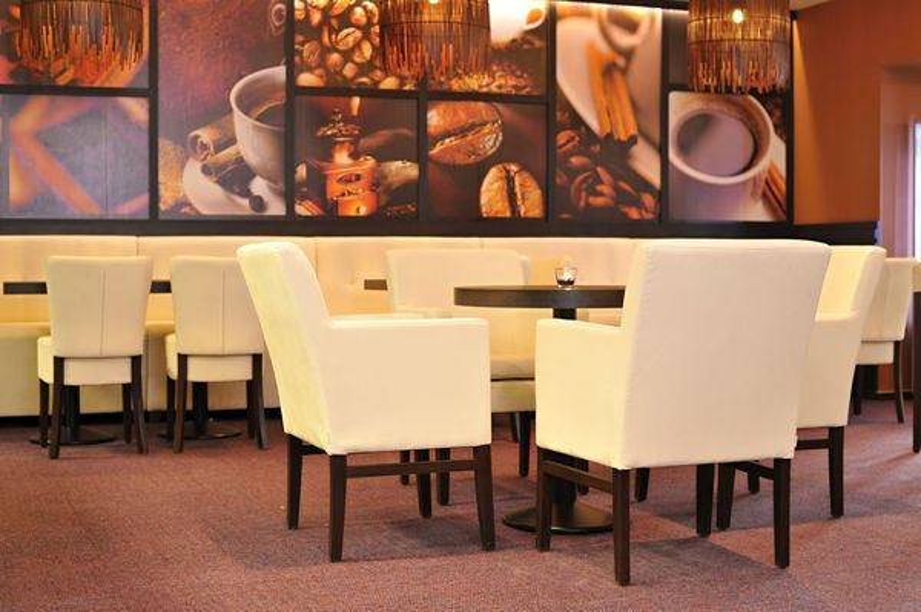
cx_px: 460
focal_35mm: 50
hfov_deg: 39.6
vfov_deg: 26.9
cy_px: 306
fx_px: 1278
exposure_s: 1/4
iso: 200
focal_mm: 50
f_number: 4.5
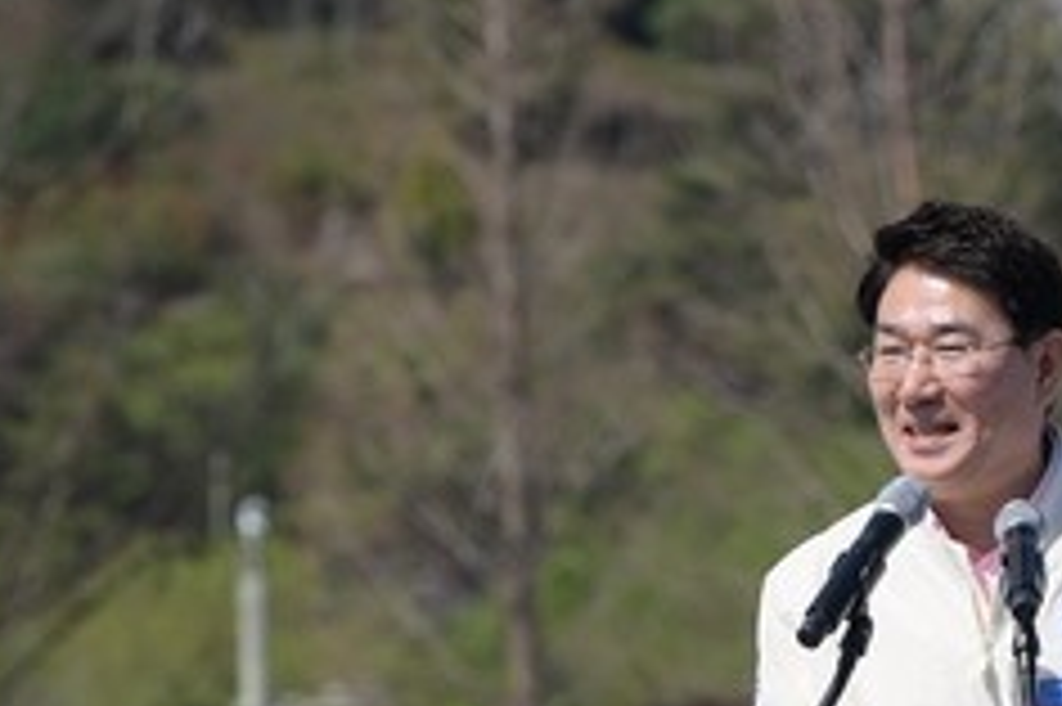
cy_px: 670
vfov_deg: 3.0
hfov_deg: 4.5
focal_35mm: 458
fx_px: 13501
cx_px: 860
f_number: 4.5
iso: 125
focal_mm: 120
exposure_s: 1/1250
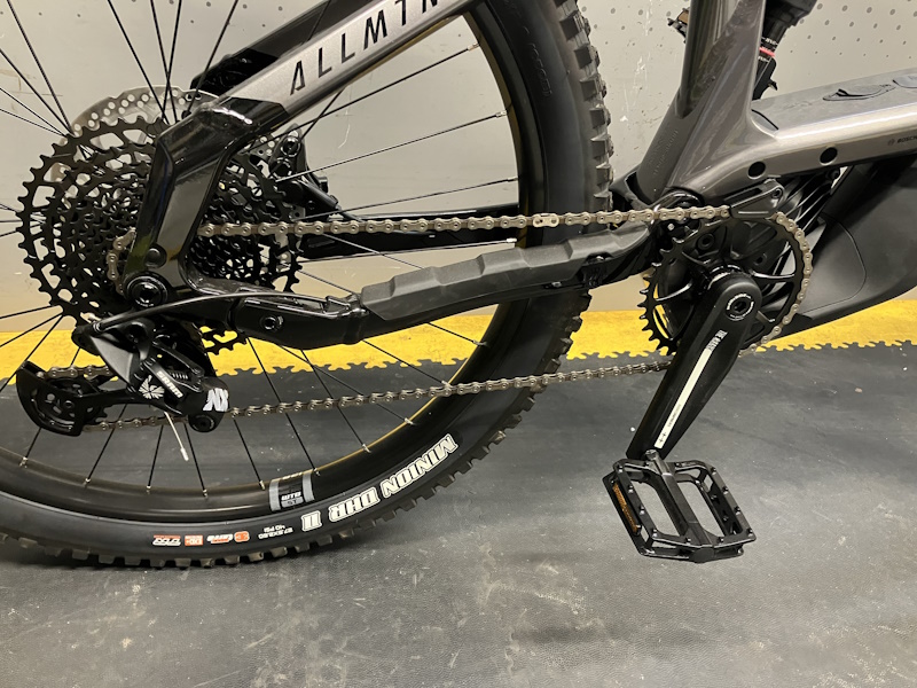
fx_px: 742
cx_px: 458
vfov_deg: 49.7
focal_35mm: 28
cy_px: 344
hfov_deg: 63.4
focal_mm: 3.99
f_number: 1.8
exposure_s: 1/33
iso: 320
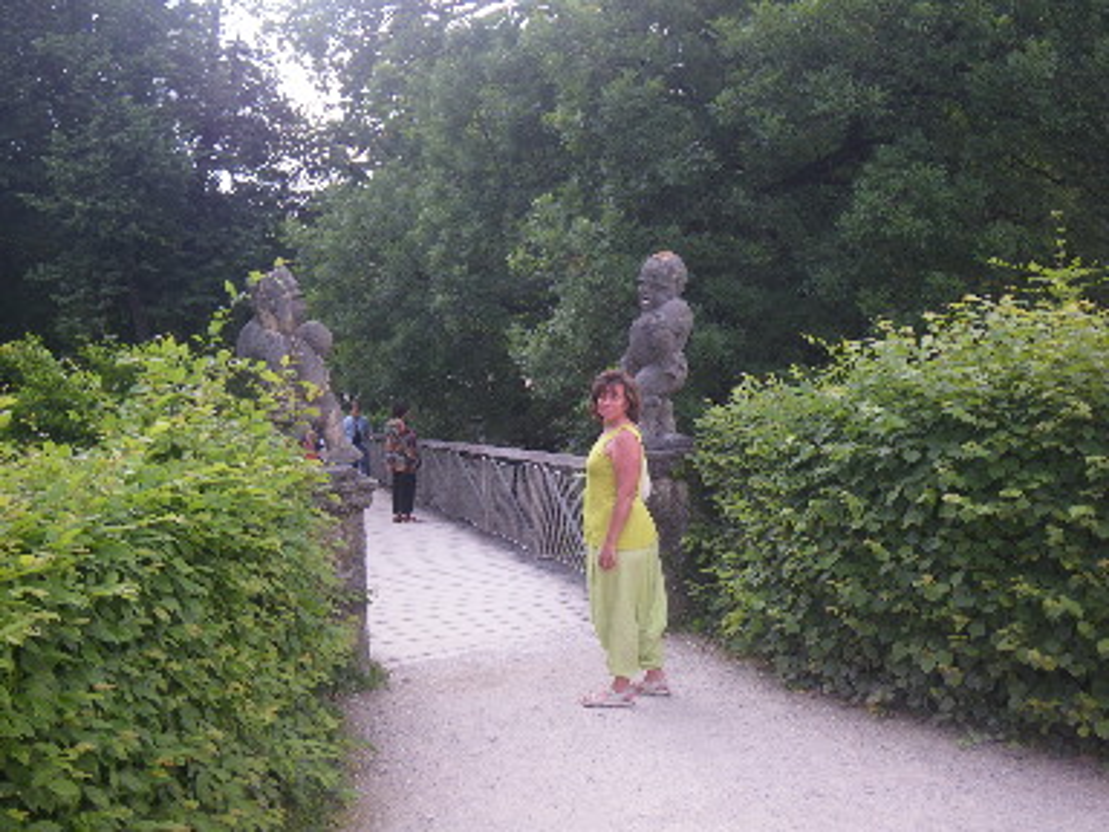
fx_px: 1089
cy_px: 416
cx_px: 554
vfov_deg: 41.8
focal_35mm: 34
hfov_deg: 54.0
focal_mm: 6.1
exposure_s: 1/50
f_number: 3.8
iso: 64
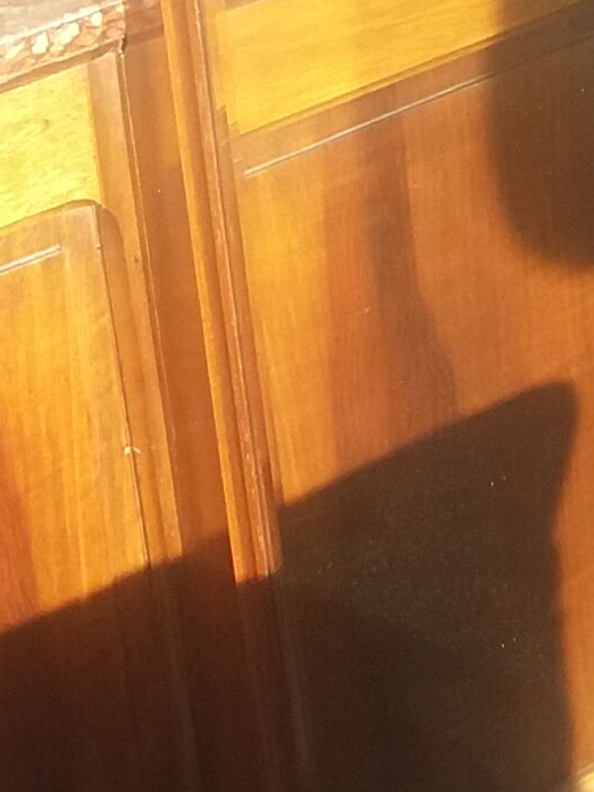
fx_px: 2999
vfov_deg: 13.3
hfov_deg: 10.8
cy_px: -710
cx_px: 932
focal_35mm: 131
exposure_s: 1/352
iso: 64
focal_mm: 3.7
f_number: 1.9
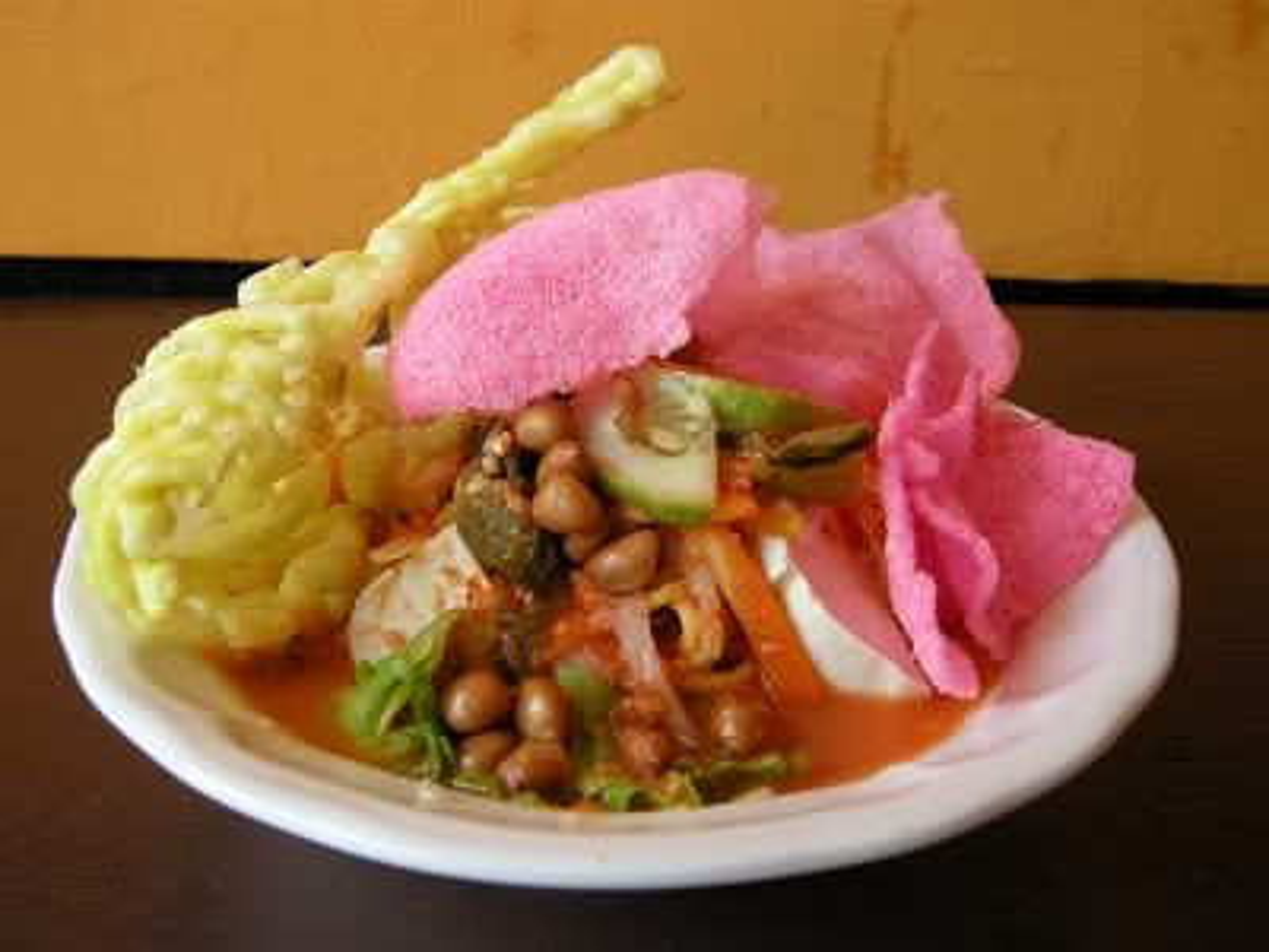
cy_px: 476
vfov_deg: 40.7
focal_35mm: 35
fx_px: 1283
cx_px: 634
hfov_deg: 52.6
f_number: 3
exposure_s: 1/62
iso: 64
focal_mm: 7.5
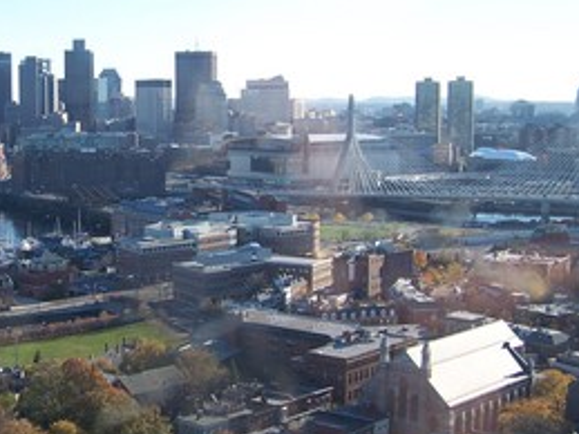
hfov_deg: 28.8
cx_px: 123
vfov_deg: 22.2
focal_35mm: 66
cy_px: 199
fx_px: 1103
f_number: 2.8
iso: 80
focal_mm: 6.3
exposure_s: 1/500
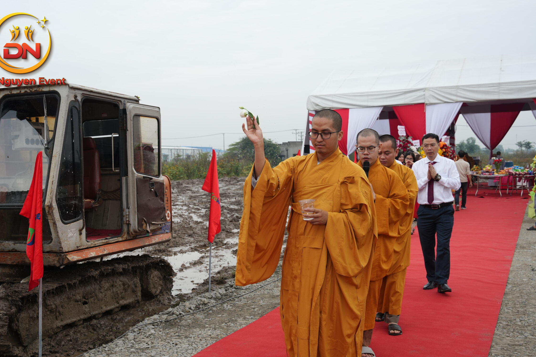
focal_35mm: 43
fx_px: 637
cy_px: 191
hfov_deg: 45.5
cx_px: 233
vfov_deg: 31.3
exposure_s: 1/320
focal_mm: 37.7
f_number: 6.3
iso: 250
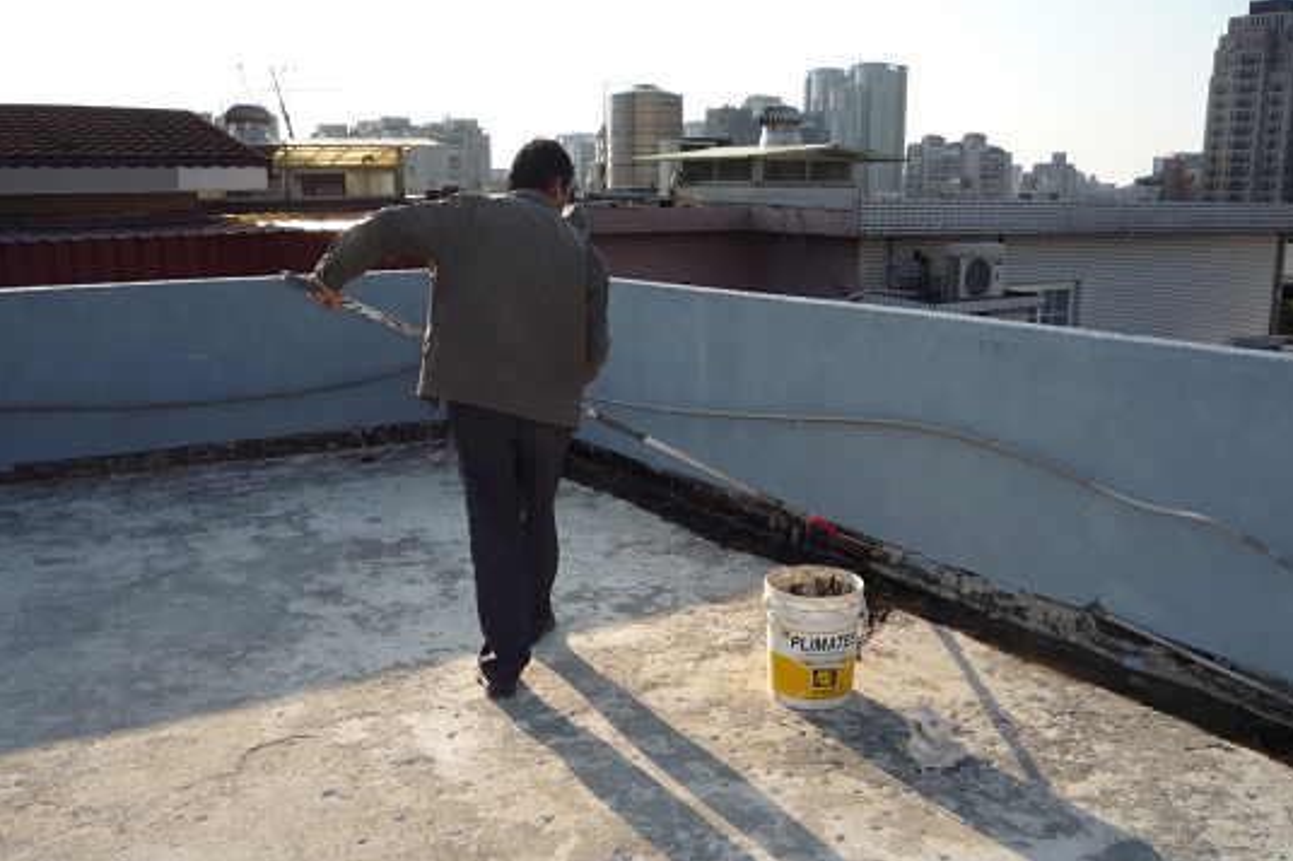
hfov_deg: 58.7
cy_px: 473
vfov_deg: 41.0
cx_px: 659
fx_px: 1149
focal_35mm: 32
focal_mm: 5.2
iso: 100
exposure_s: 1/320
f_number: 4
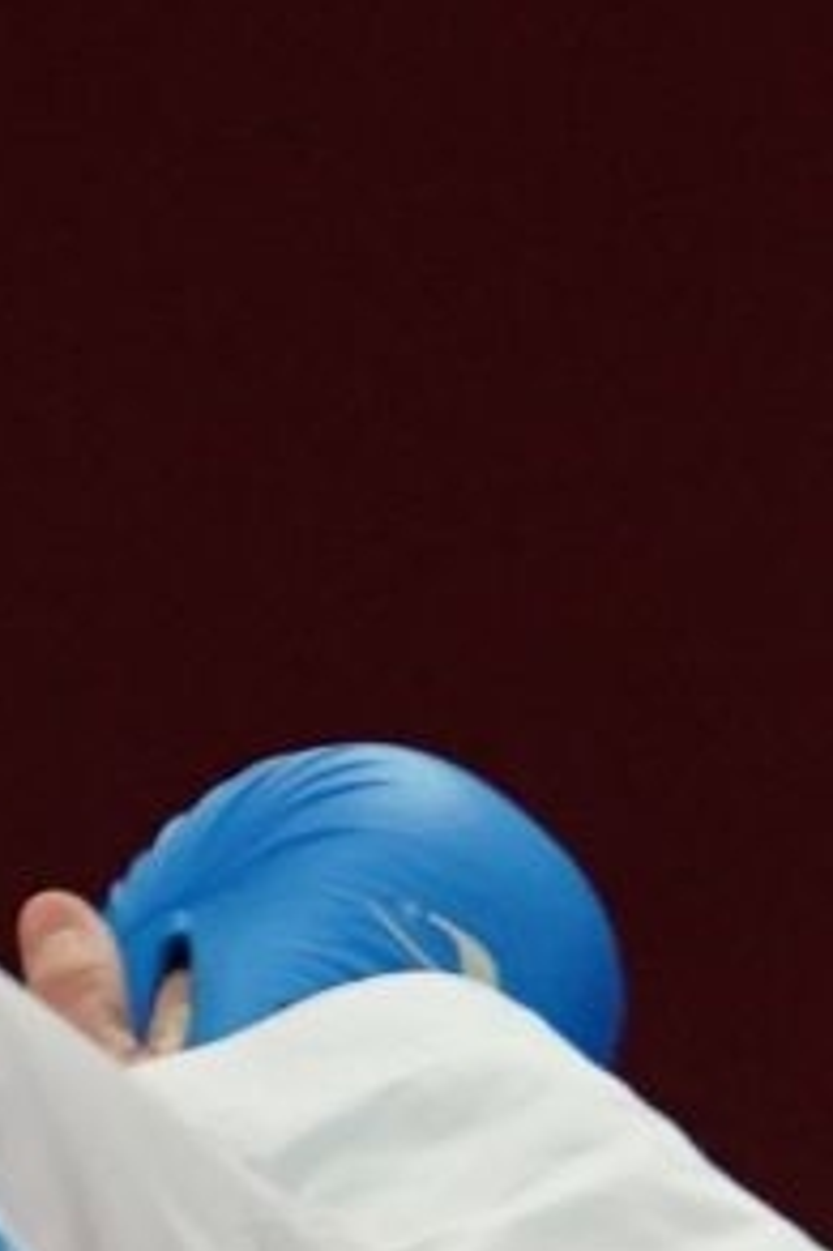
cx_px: 1773
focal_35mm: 2583
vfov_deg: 0.8
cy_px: 1857
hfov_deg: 0.5
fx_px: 89751
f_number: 4
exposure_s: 1/1000
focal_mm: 280
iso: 2500
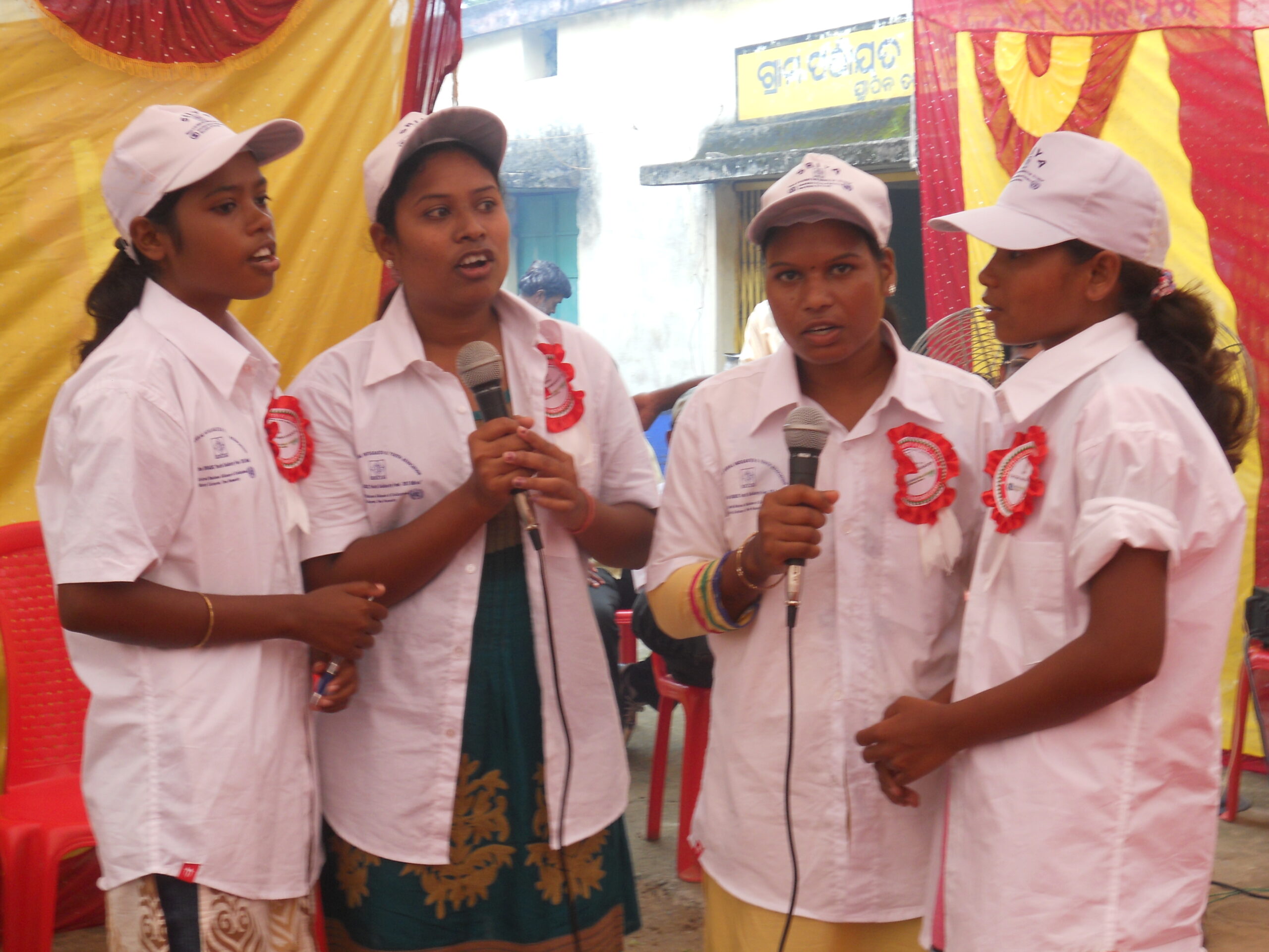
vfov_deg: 27.0
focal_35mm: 54
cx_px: 634
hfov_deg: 35.5
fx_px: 1980
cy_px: 476
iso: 80
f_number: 4.8
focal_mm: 9.8
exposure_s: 1/30
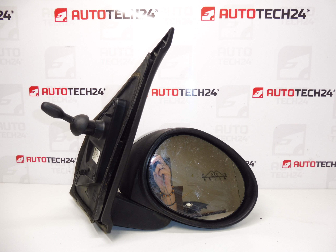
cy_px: 126
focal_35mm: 25
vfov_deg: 54.9
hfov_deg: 69.4
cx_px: 168
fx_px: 243
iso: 200
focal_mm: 4.4
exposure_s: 1/60
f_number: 3.5
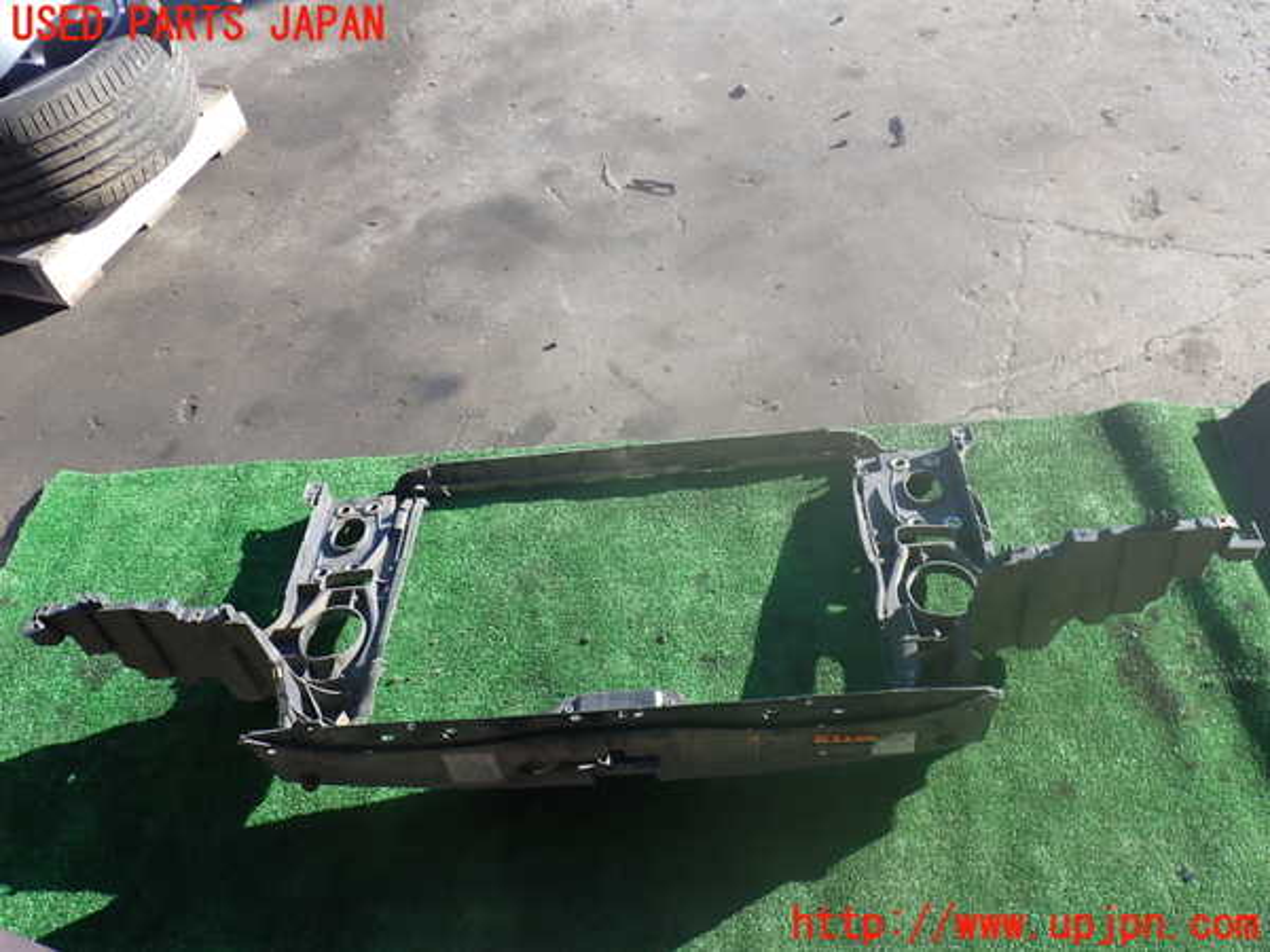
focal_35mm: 30
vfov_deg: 46.8
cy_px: 476
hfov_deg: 60.0
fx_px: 1101
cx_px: 635
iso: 100
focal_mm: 5.4
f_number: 3.2
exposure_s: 1/250
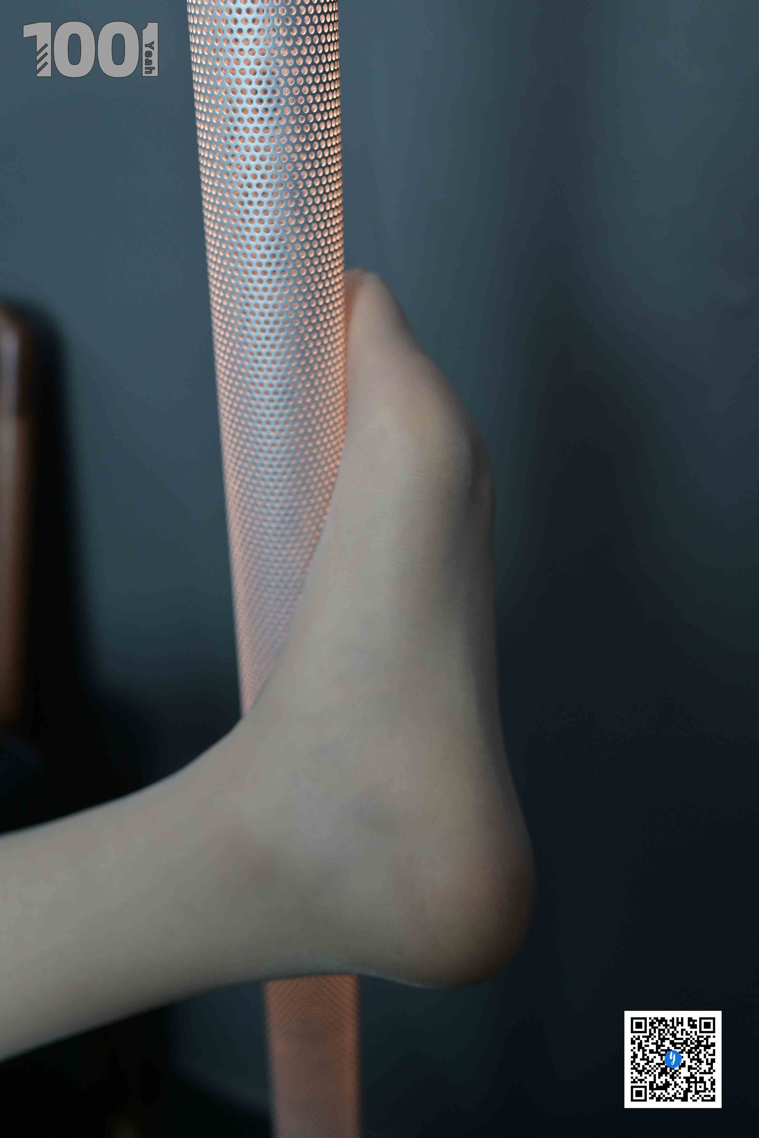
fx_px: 1107
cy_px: 569
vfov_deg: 54.4
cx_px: 380
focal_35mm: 35
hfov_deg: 37.9
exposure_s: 1/160
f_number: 4
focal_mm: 35
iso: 800
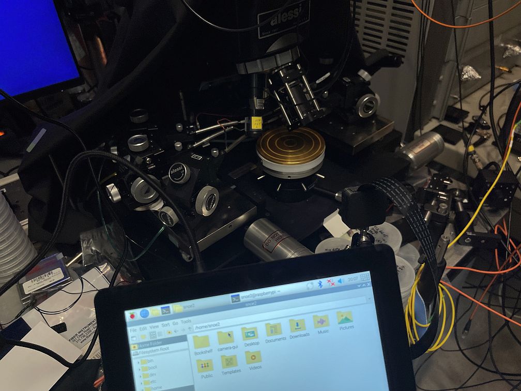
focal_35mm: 25
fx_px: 376
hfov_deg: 69.4
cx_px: 260
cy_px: 196
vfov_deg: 54.9
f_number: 1.6
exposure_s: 1/120
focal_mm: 5.1
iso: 80
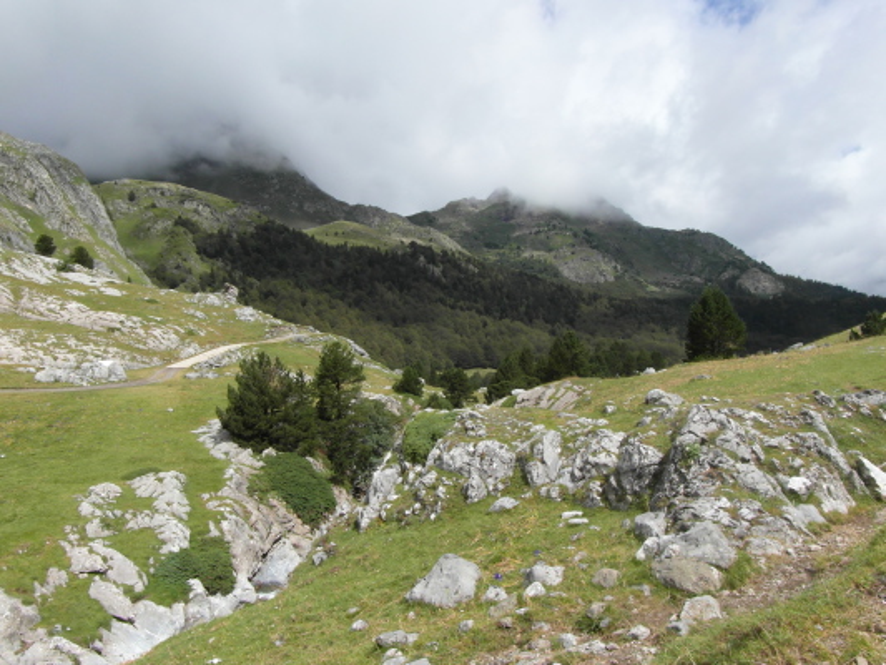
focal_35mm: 24
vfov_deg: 56.8
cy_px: 332
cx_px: 443
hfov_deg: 71.6
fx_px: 614
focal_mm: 4
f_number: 6.6
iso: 80
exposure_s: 1/250
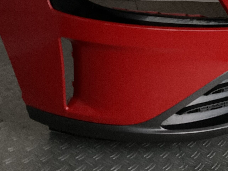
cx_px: 162
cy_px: 11
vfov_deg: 24.4
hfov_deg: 32.8
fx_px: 382
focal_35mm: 58
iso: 500
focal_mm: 3
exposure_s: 1/17
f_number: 1.8
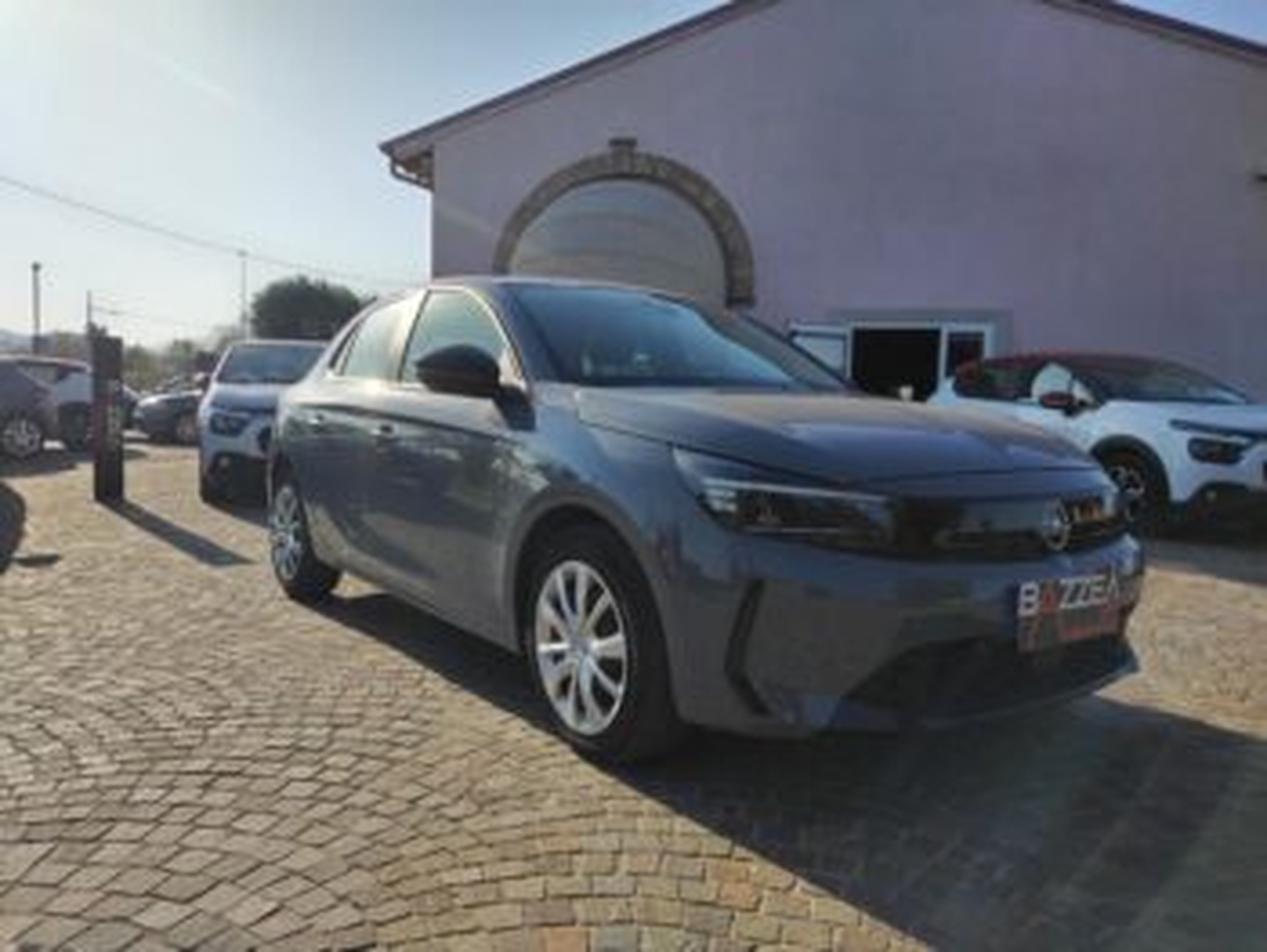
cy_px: 476
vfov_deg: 53.1
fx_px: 952
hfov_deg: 67.3
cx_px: 634
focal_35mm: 26
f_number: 1.8
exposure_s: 1/1550
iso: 100
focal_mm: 4.75
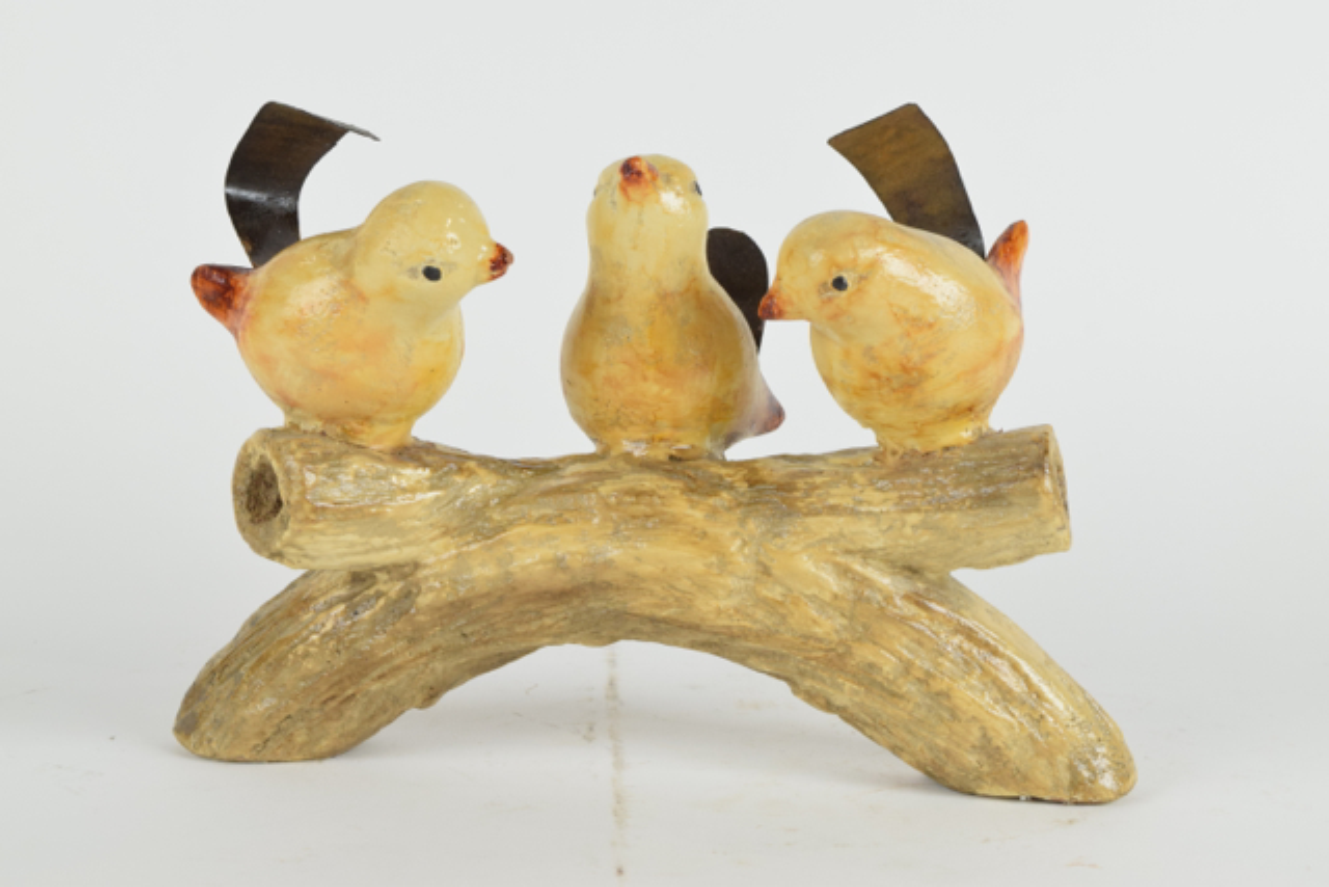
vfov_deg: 21.6
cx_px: 664
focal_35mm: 63
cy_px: 444
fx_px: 2326
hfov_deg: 31.9
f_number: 10
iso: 800
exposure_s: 1/125
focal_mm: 42
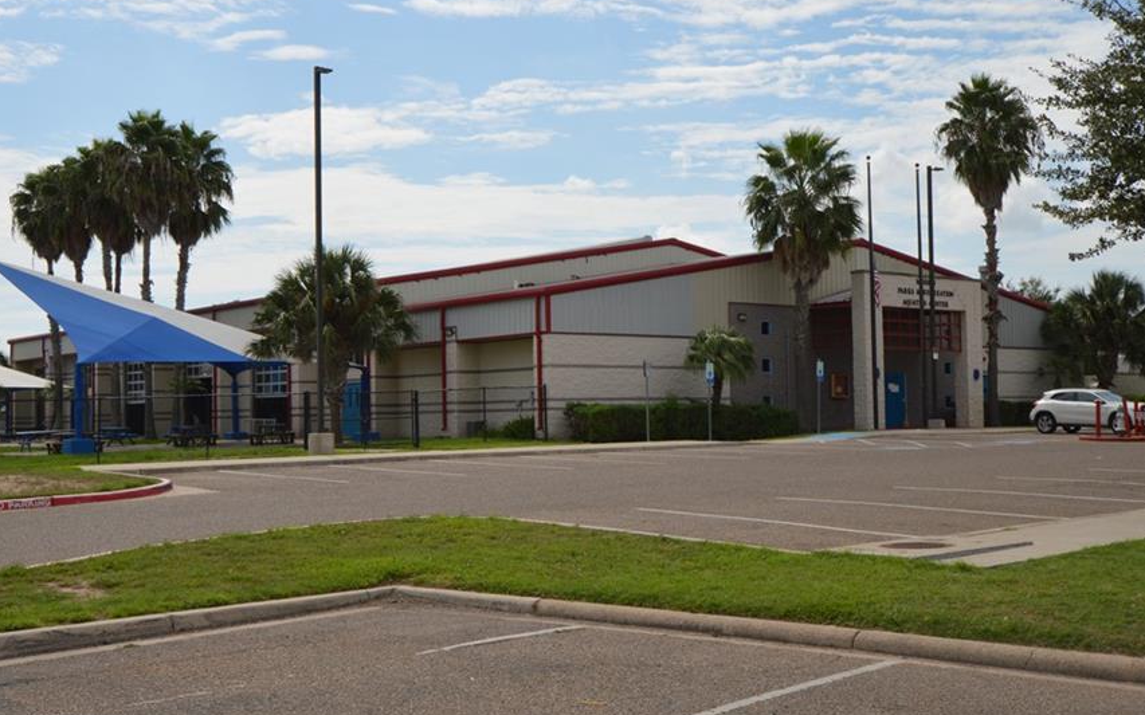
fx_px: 1373
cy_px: 350
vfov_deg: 29.2
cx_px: 553
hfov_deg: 45.3
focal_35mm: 44
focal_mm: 24
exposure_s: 1/200
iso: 100
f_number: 11
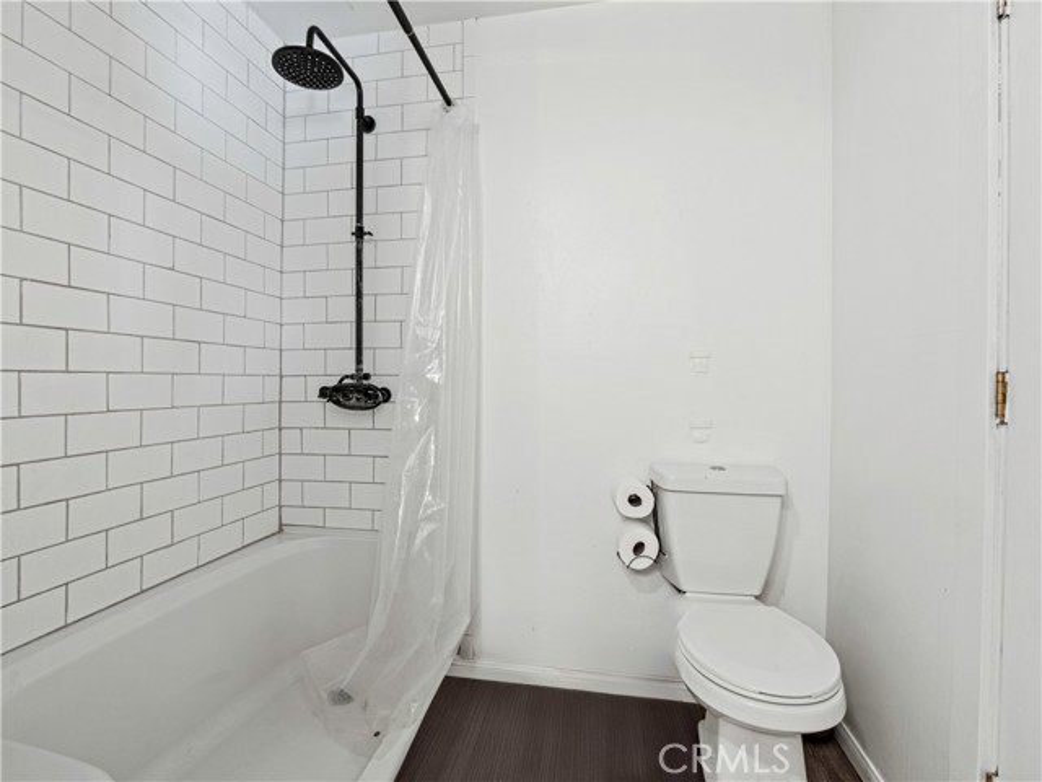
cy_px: 391
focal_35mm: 16
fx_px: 482
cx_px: 521
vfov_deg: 78.1
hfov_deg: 94.5
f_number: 8
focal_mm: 8
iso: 200
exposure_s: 2.5
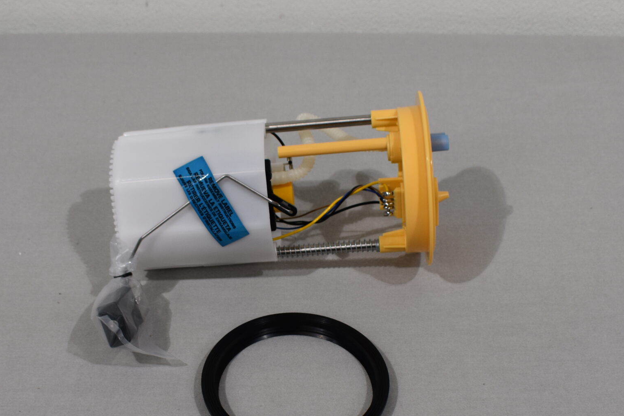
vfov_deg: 23.3
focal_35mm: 58
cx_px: 296
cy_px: 293
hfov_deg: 34.6
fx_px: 1002
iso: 360
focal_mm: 23
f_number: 5.6
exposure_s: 1/125
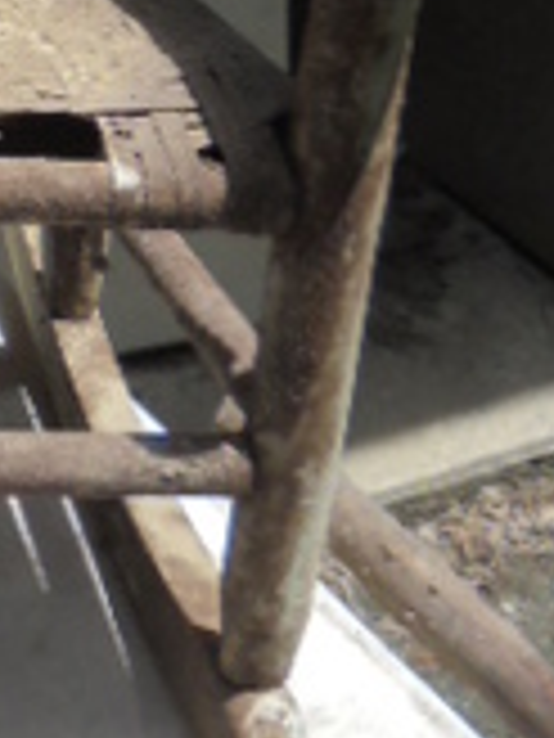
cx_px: -142
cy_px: 63
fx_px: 1963
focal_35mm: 92
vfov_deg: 20.8
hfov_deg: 15.4
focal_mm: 4.6
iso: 100
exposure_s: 1/640
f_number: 3.5
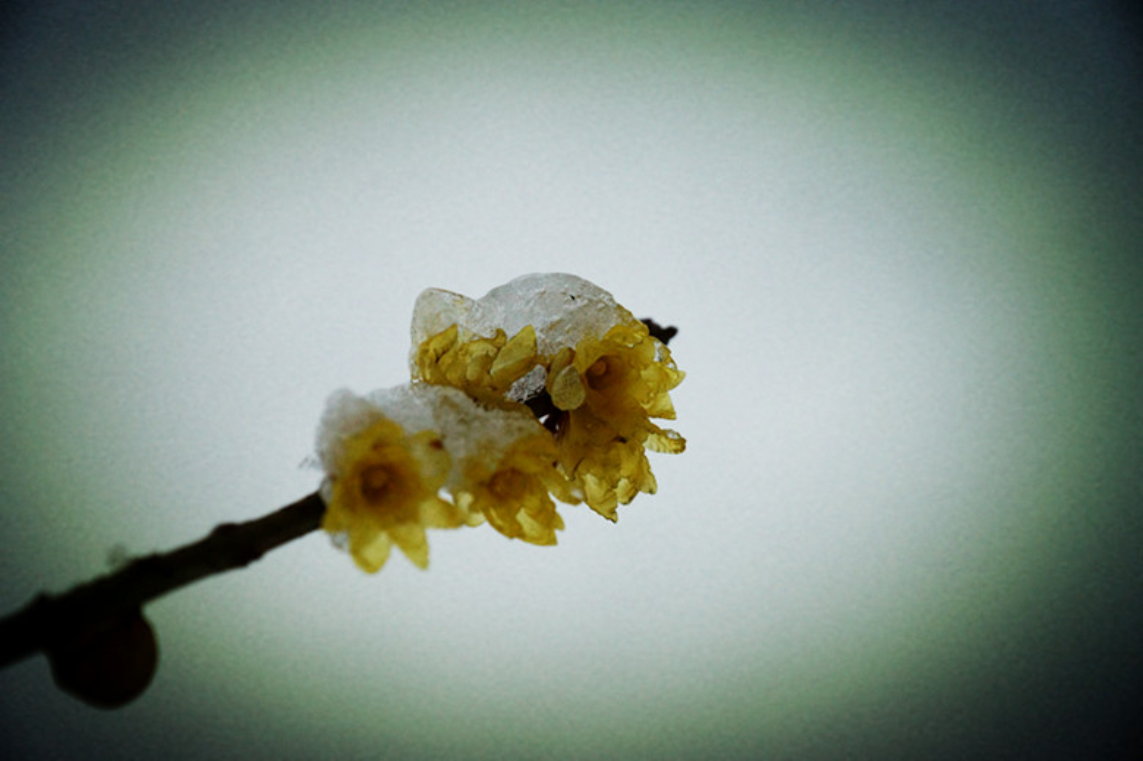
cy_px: 380
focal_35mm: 75
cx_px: 572
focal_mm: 50
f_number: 4
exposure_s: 1/2000
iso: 640
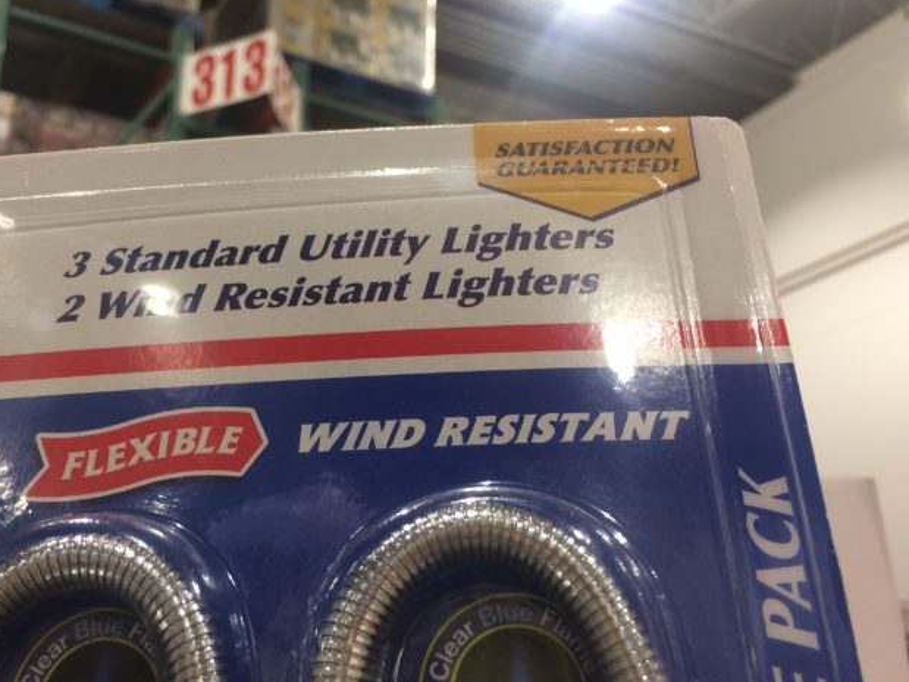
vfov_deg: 39.6
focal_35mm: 36
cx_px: 392
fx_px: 945
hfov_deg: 51.2
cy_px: 366
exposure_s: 1/30
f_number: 2.2
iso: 50
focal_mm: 4.15
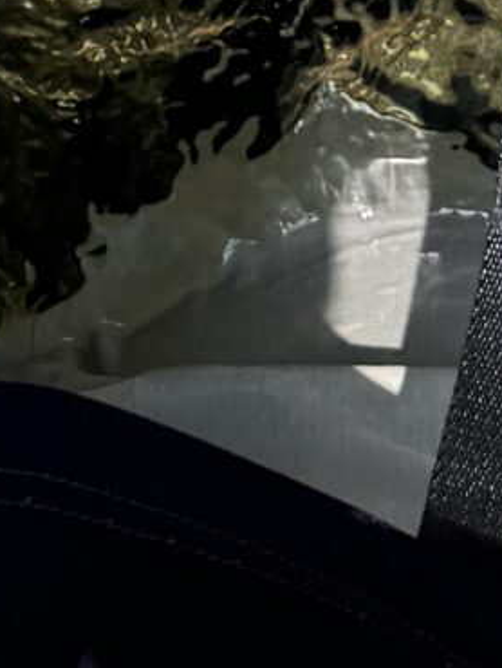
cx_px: -52
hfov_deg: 8.9
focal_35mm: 166
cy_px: -688
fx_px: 3206
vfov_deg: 10.8
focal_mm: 6.76
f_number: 1.78
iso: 80
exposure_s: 1/1076
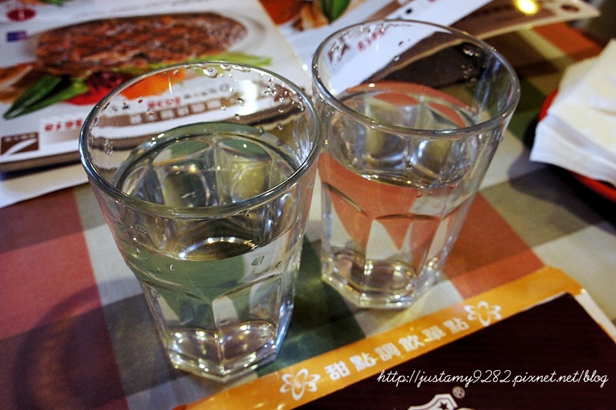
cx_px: 308
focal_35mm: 33
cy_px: 205
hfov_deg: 57.2
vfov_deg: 39.9
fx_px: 564
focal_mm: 22
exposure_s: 1/13
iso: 1600
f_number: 8
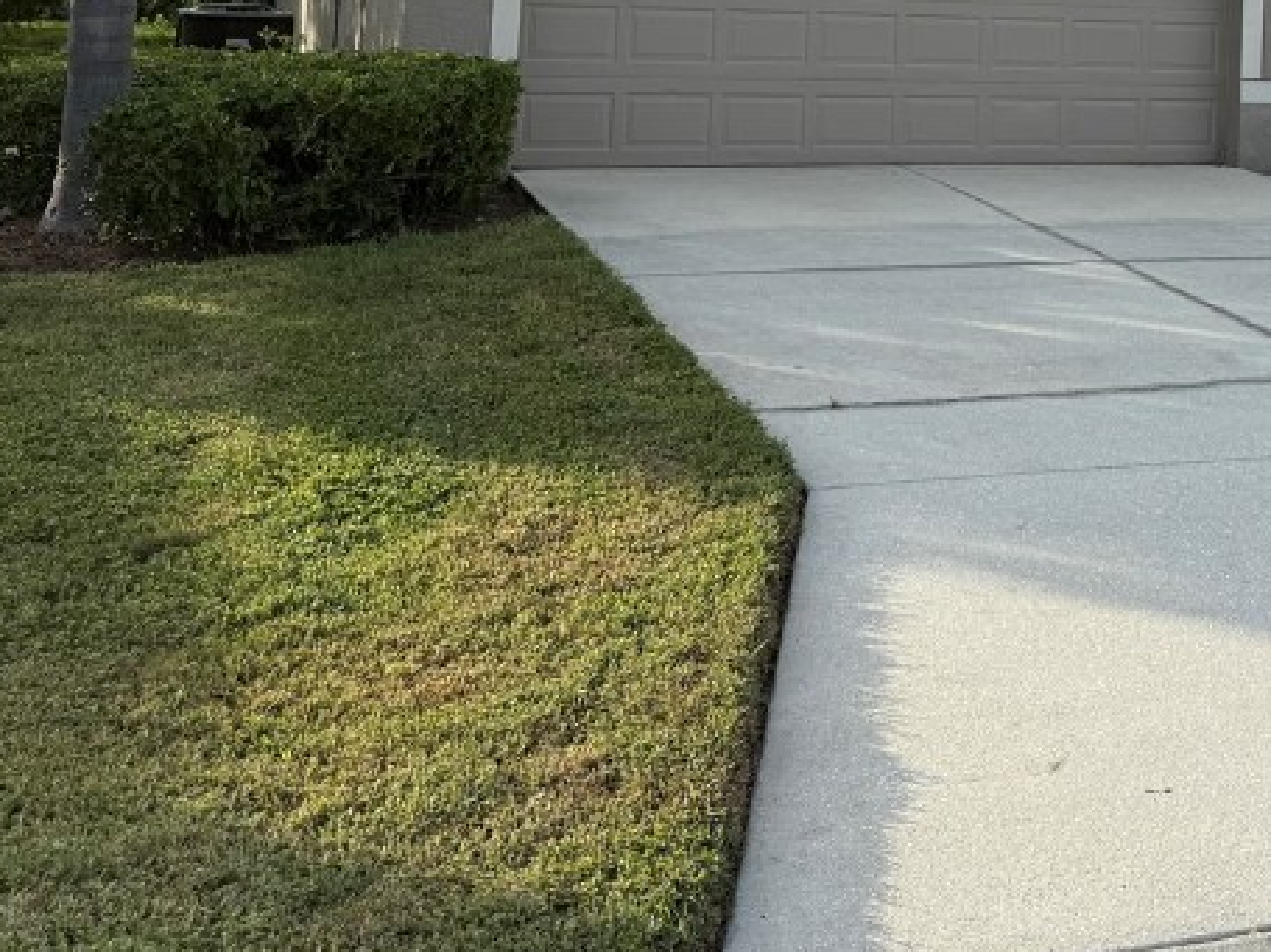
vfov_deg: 25.1
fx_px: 1982
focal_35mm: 54
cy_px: -103
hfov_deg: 33.8
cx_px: 1129
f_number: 1.78
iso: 80
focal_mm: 6.76
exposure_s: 1/2611
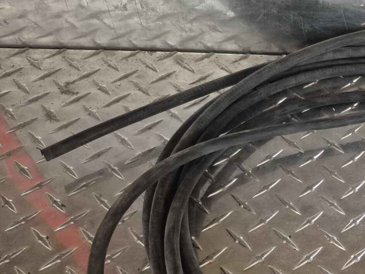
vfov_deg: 30.0
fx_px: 496
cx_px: 369
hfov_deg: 36.2
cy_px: 225
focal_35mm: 47
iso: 1600
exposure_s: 1/40
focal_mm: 5.4
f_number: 1.8
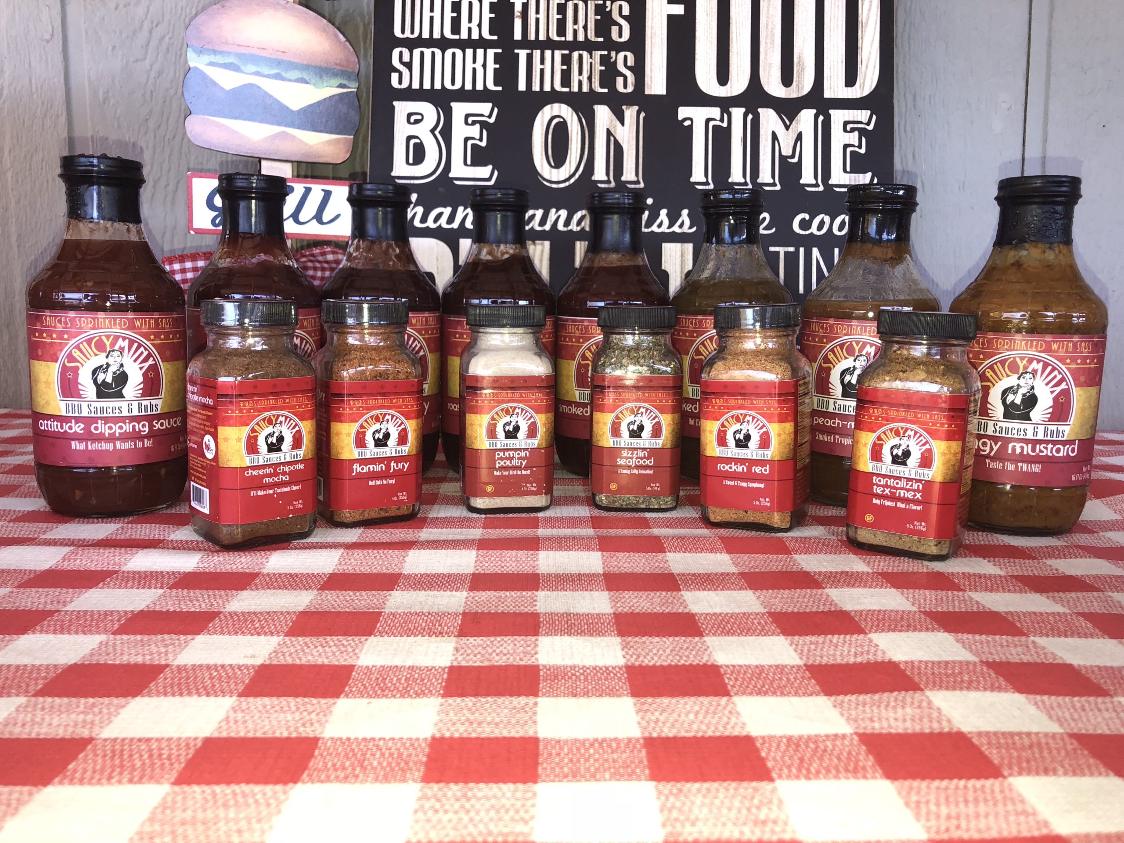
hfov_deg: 63.4
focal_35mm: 28
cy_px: 422
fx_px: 909
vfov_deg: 49.7
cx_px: 562
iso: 32
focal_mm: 3.99
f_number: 1.8
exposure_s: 1/120
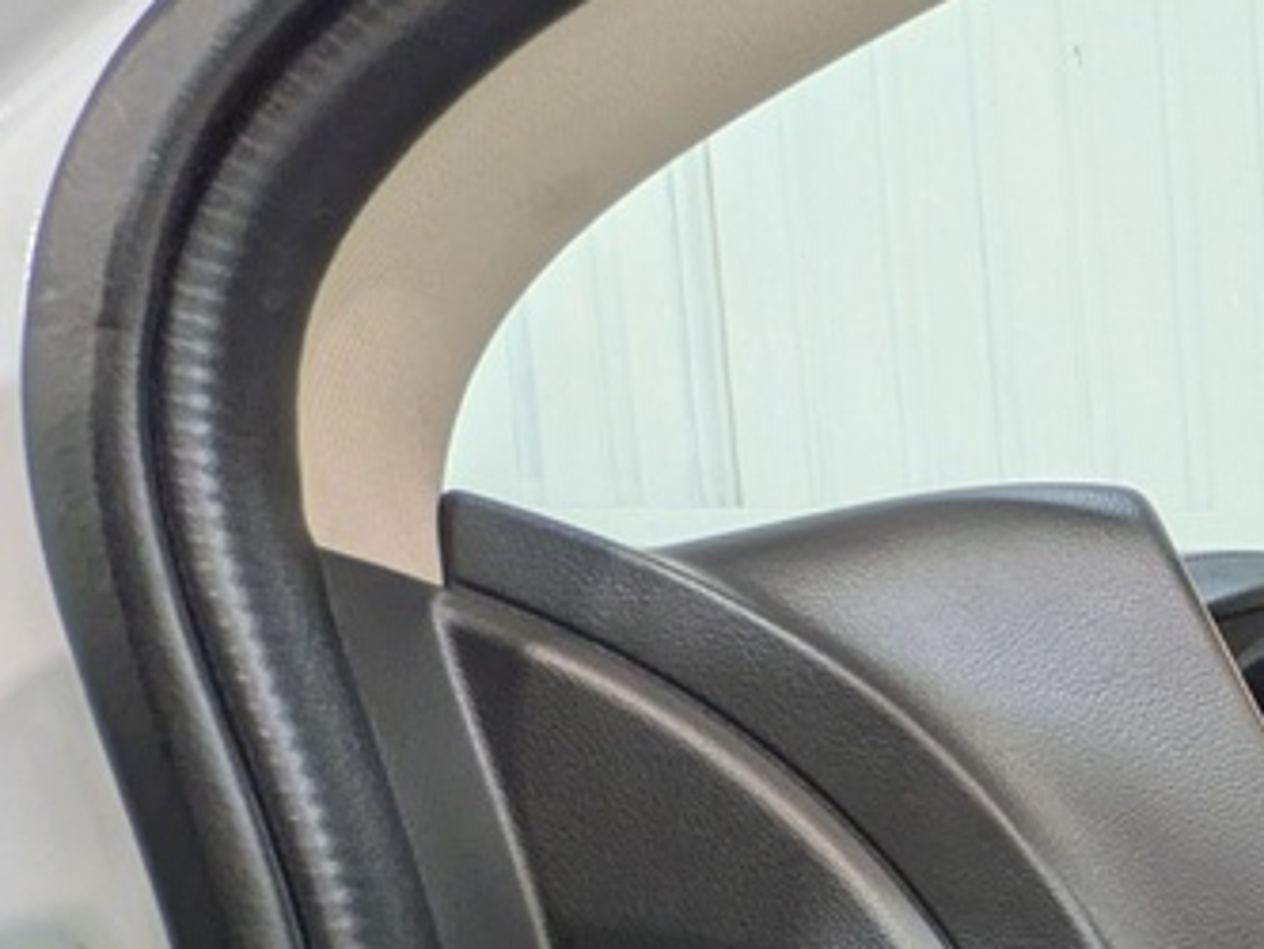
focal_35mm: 43
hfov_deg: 27.8
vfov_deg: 27.9
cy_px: 1230
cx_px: 1936
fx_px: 1571
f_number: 2.2
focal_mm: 1.83
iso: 60
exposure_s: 1/25
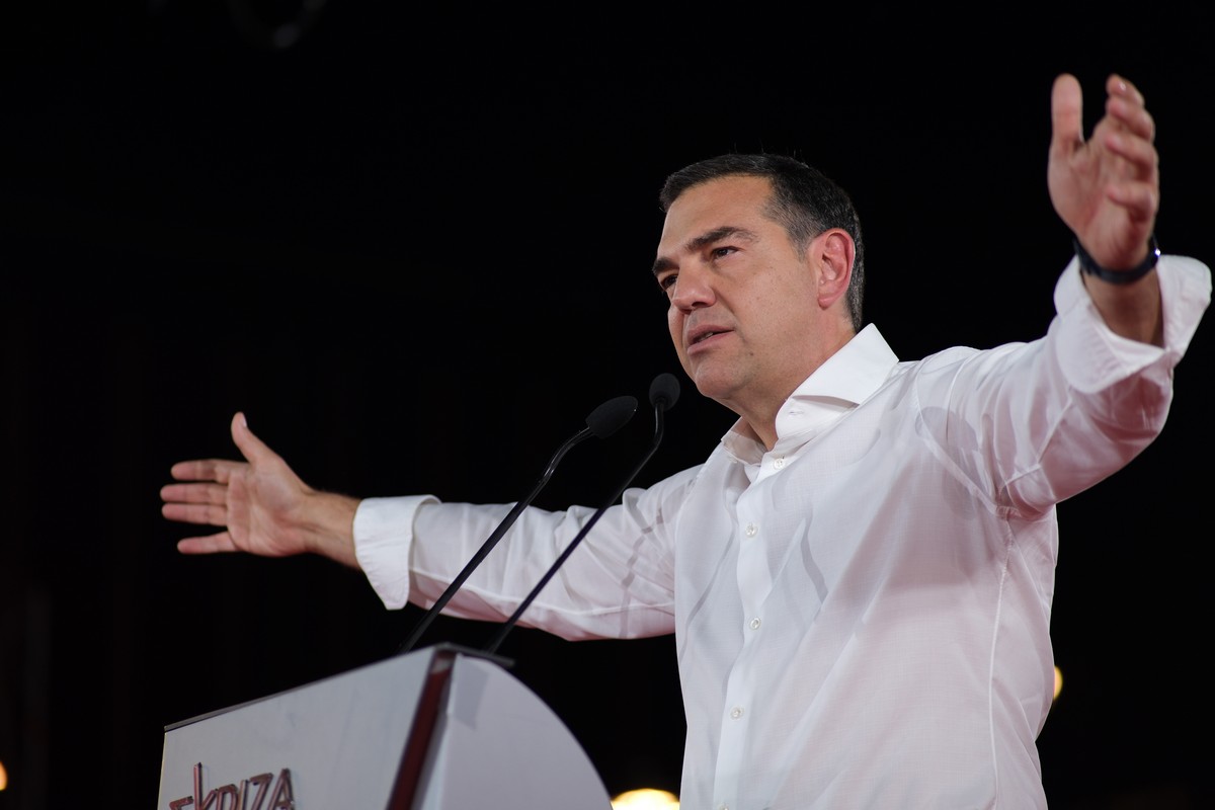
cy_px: 405
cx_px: 608
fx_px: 4320
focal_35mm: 128
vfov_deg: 10.7
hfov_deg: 16.0
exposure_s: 1/250
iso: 200
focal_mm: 85
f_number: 1.8
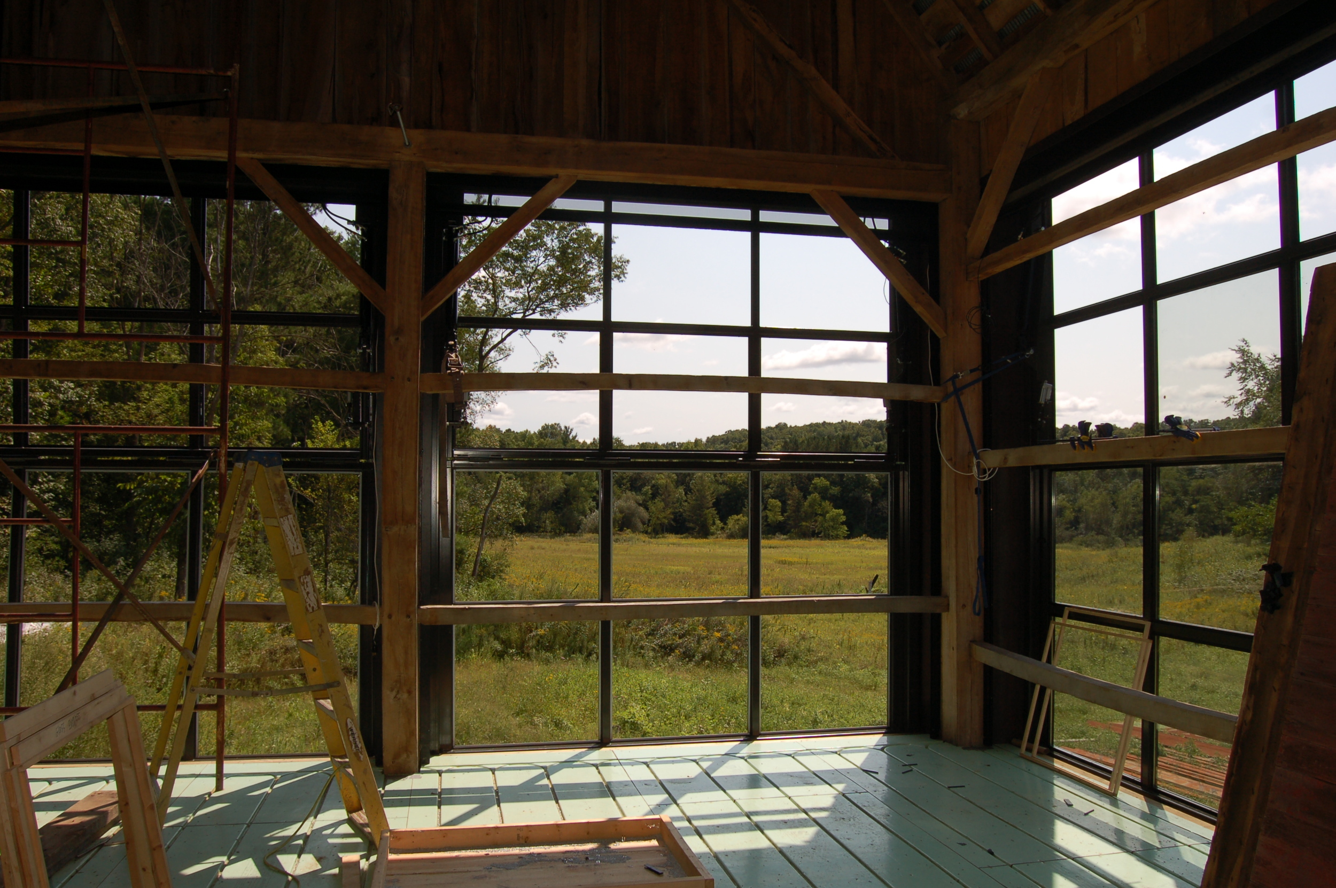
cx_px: 668
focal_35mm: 27
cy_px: 444
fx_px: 1001
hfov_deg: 67.4
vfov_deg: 47.8
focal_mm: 18
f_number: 8
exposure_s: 1/500
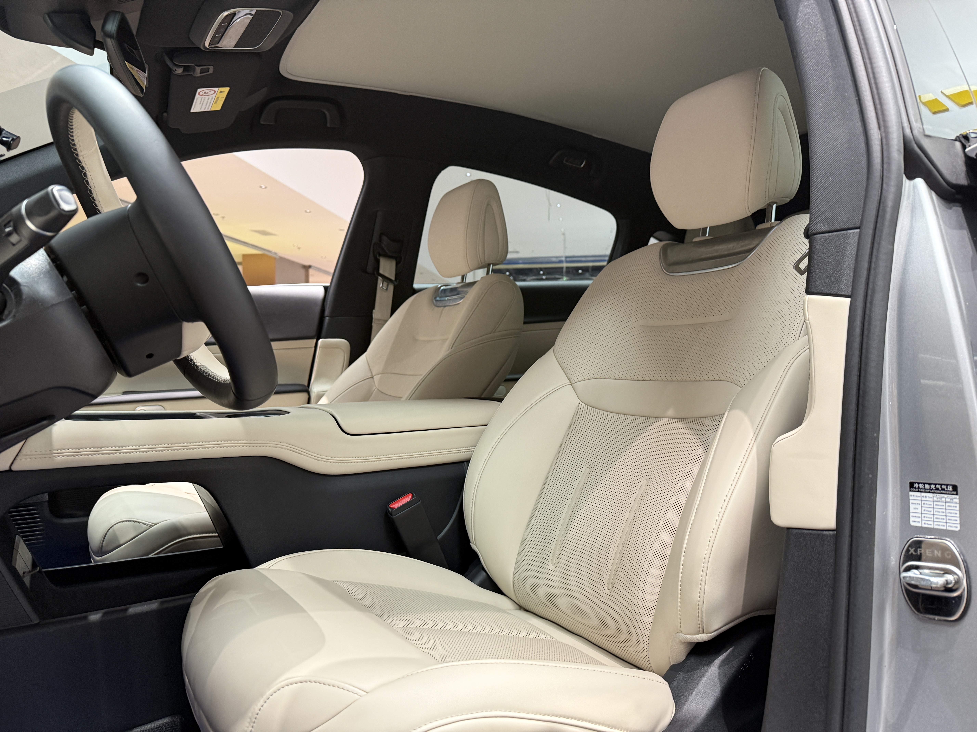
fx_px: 677
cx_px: 488
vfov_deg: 56.8
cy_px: 366
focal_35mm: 24
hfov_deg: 71.6
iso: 250
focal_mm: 6.76
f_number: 1.78
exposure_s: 1/50
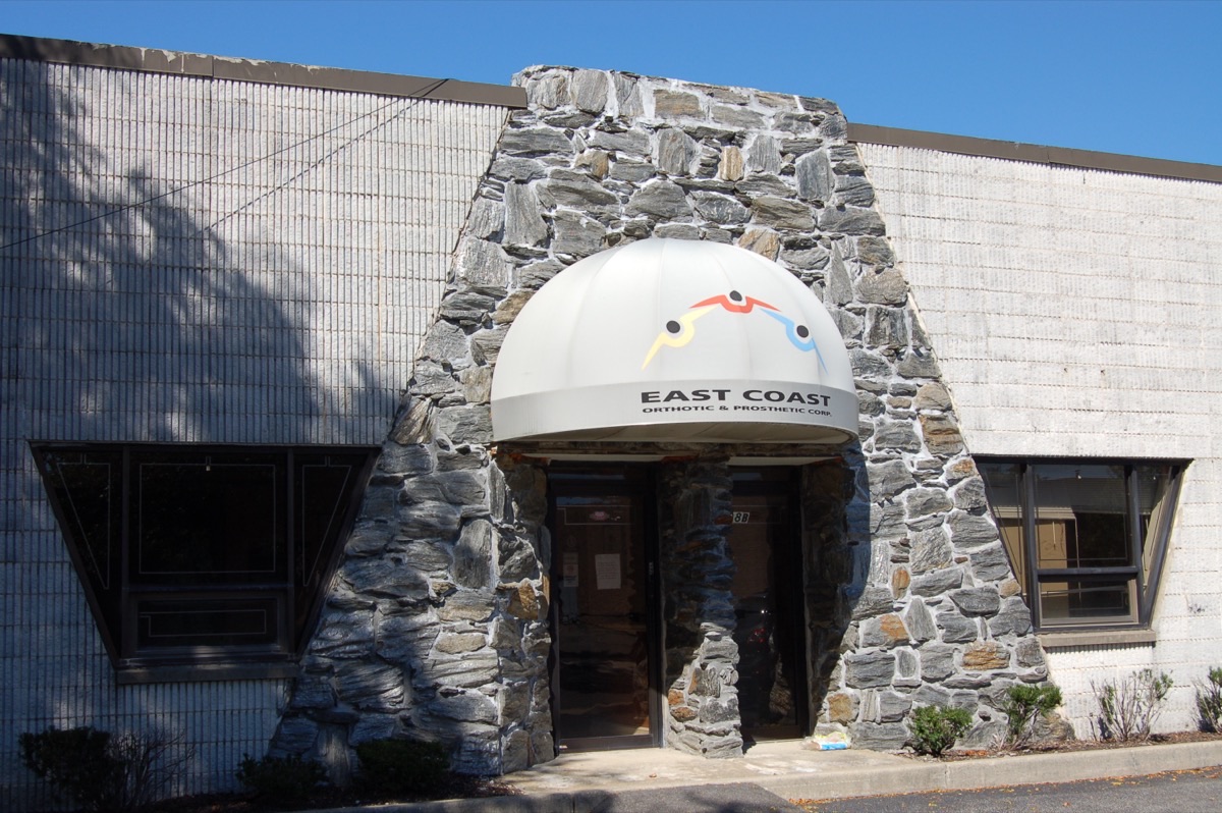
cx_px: 611
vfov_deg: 28.9
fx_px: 1577
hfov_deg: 42.4
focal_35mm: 46
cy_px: 406
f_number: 9
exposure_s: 1/320
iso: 200
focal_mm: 31
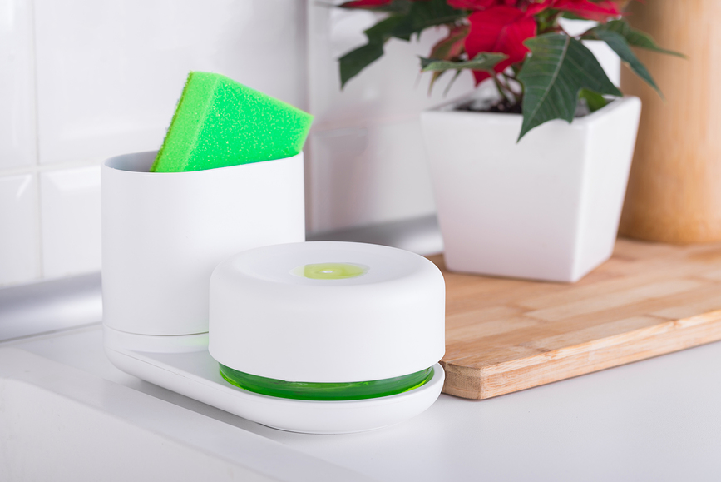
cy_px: 241
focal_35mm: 105
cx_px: 360
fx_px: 2104
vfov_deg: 13.1
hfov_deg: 19.4
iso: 50
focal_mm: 105
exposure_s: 1/125
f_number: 8
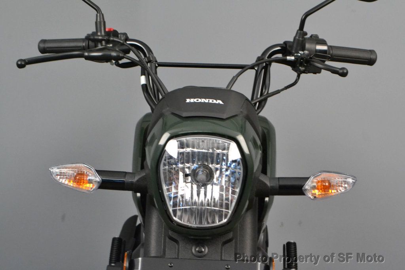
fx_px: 742
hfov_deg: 30.5
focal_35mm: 66
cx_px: 202
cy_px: 135
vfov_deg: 20.6
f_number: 11
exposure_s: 1/60
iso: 3200
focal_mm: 44
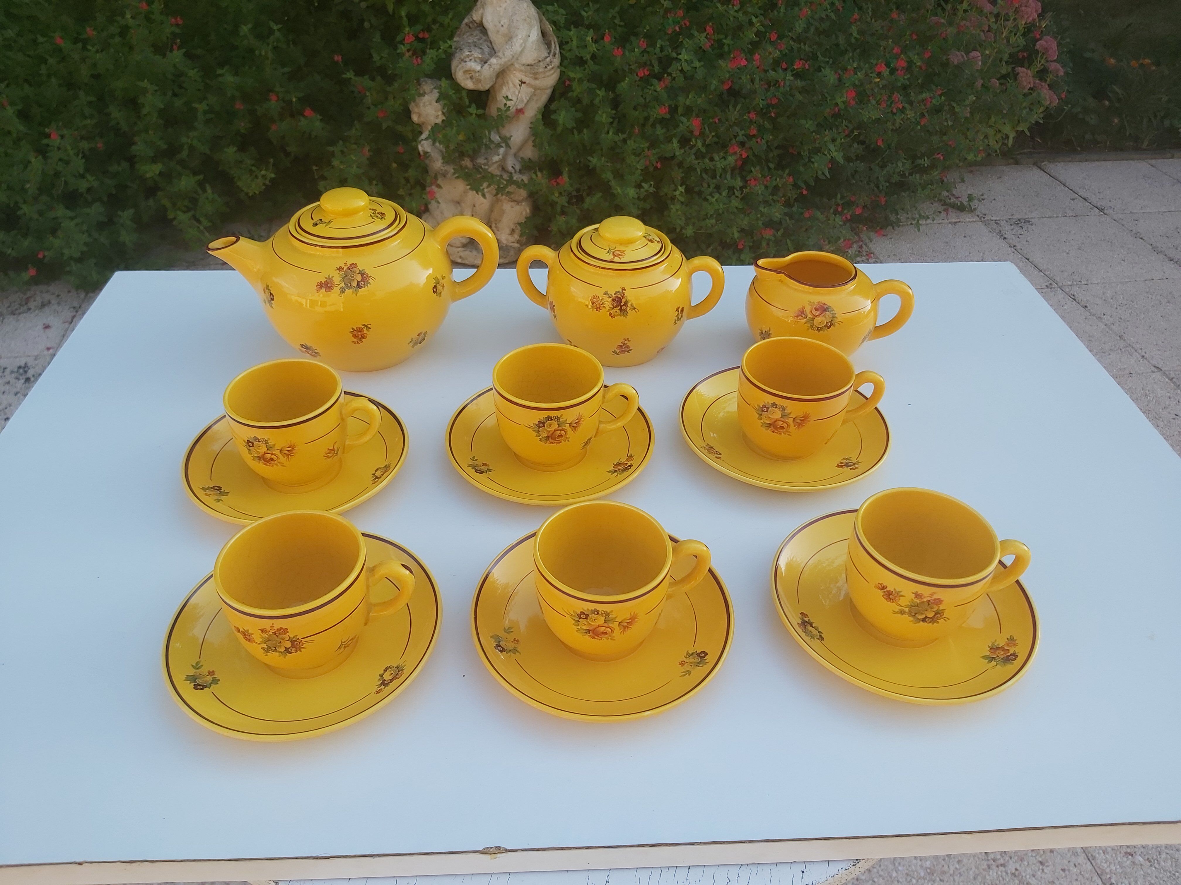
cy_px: 442
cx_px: 590
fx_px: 887
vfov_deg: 53.1
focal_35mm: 26
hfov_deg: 67.3
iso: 64
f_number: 1.7
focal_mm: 3.92
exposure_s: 1/558
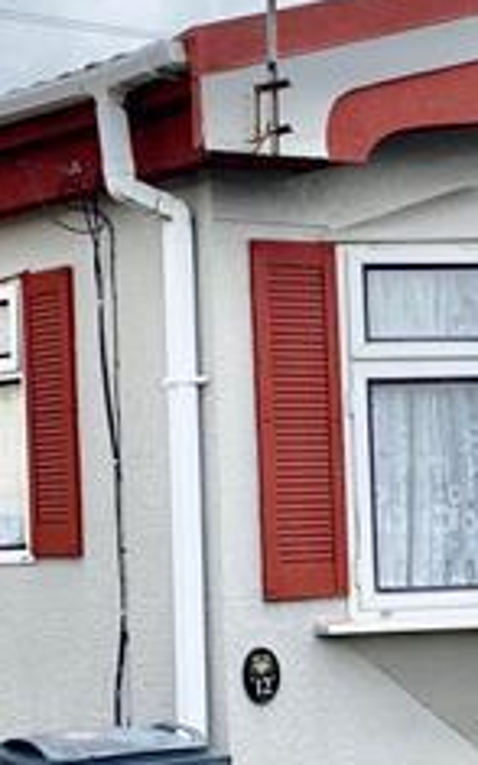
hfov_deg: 10.9
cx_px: 406
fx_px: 2500
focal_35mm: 120
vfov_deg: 17.3
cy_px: 534
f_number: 1.8
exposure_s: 1/898
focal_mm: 4.25
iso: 32
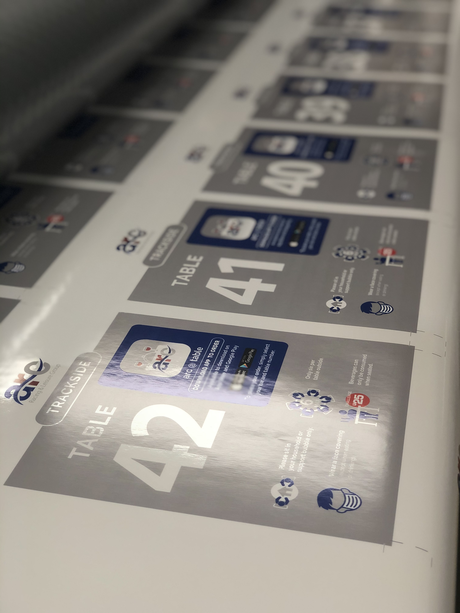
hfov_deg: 28.0
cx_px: 230
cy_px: 306
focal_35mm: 52
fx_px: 921
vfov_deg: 36.8
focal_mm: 6
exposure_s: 1/50
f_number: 2.4
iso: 32
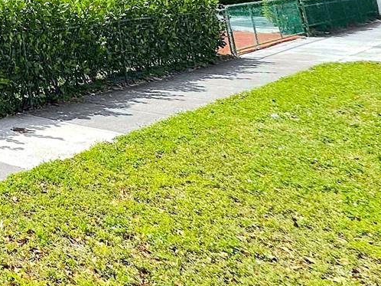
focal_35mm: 45
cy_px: -98
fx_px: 495
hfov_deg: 26.7
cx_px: -217
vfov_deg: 26.6
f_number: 2.2
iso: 50
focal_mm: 2.22
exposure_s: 1/5291
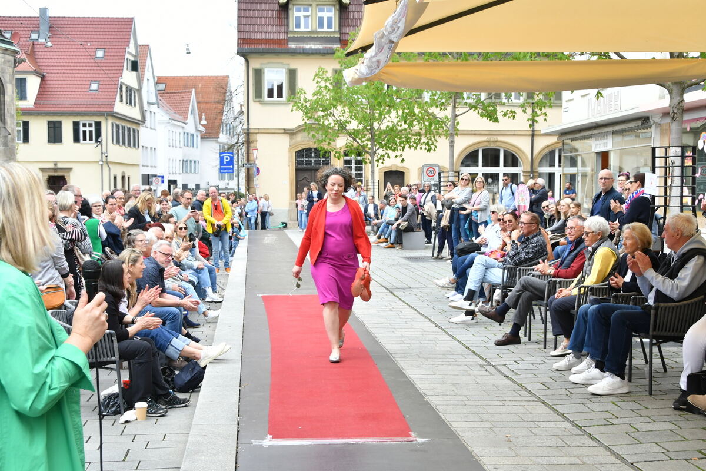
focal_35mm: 48
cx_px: 353
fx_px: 941
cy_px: 236
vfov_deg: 28.1
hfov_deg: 41.1
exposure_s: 1/250
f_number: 7.1
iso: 500
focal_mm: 32
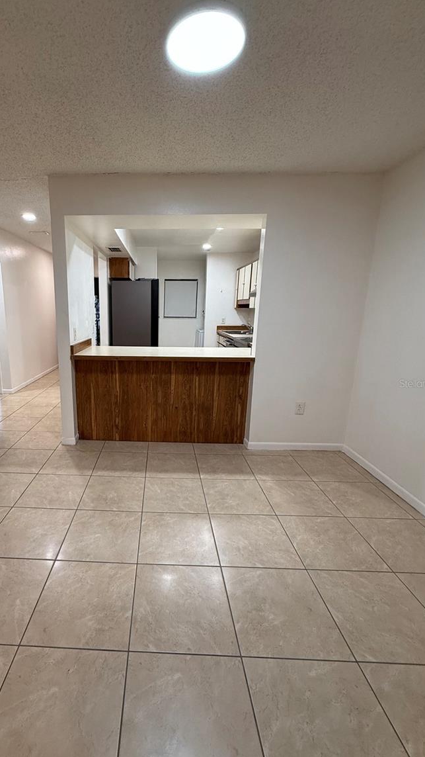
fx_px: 321
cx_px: 149
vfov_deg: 99.4
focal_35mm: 16
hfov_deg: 65.6
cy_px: 383
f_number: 2.2
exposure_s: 1/120
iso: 320
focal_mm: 2.22
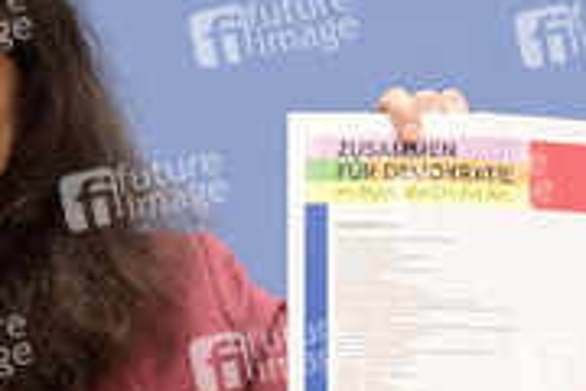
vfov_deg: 6.0
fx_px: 3744
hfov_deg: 8.9
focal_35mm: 230
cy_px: 274
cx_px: 187
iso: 5000
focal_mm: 92
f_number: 5.6
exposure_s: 1/320
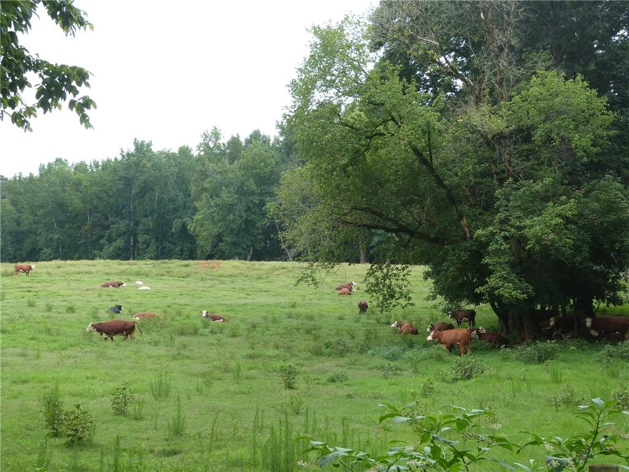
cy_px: 236
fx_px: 1163
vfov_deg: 22.9
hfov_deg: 30.3
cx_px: 314
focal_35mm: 64
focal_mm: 11.6
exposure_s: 1/100
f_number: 3.3
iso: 100
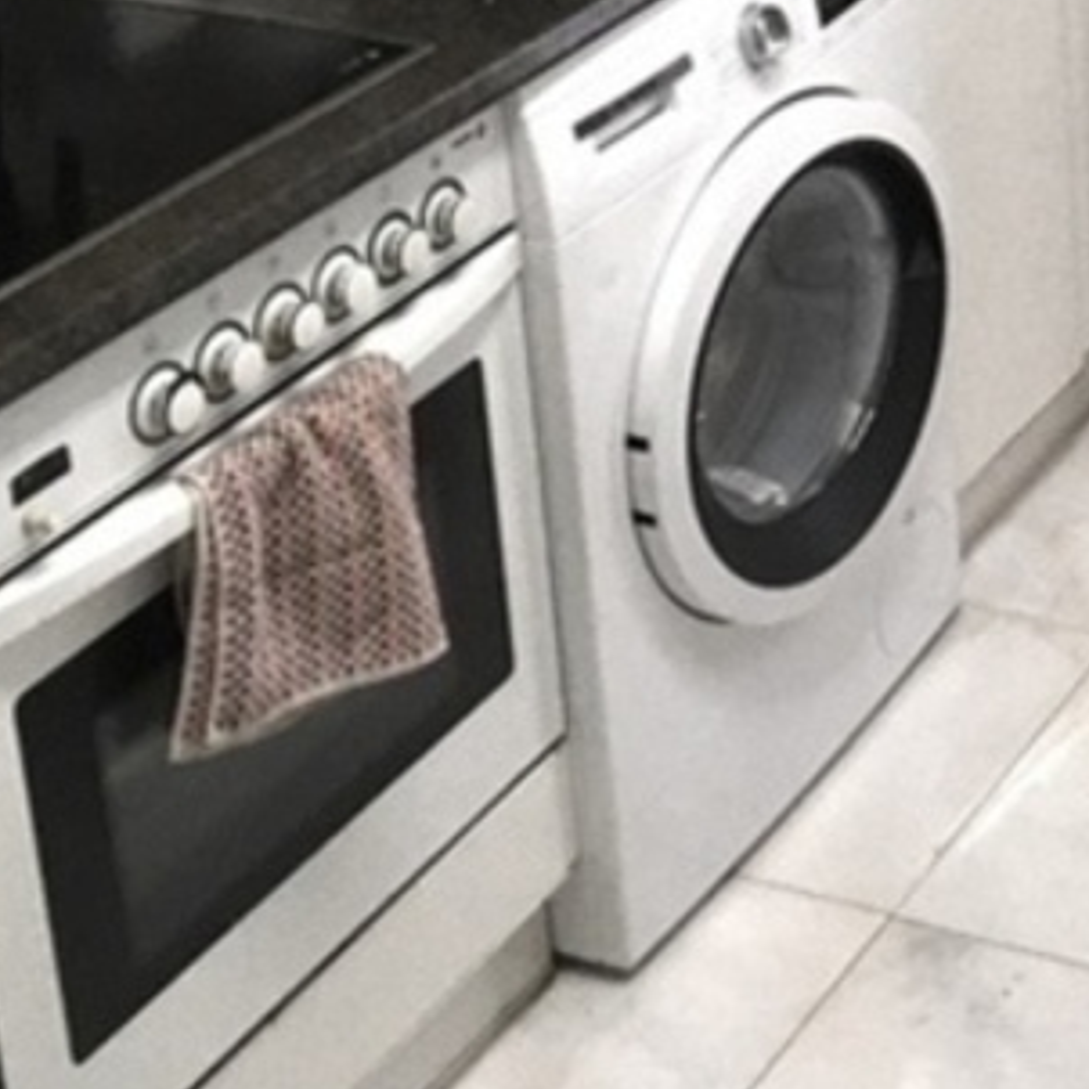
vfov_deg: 18.8
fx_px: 3097
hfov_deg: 18.4
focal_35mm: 87
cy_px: -231
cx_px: 1450
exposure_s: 1/33
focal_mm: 4.15
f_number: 2.2
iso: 50
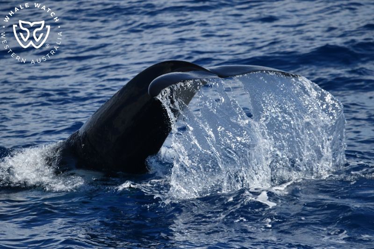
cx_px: 187
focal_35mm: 600
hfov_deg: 3.4
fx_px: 6232
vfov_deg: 2.3
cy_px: 124
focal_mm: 600
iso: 1000
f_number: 6.3
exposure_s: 1/8000
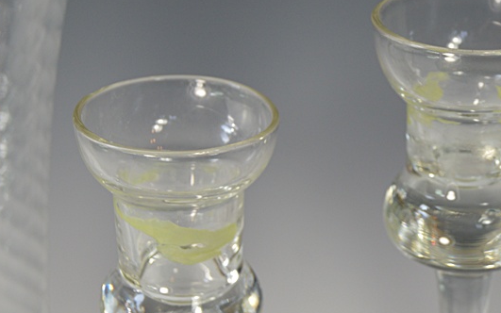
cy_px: 188
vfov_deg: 9.5
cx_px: 353
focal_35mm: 138
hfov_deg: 15.1
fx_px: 1884
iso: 400
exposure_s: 1/125
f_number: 5.3
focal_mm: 48
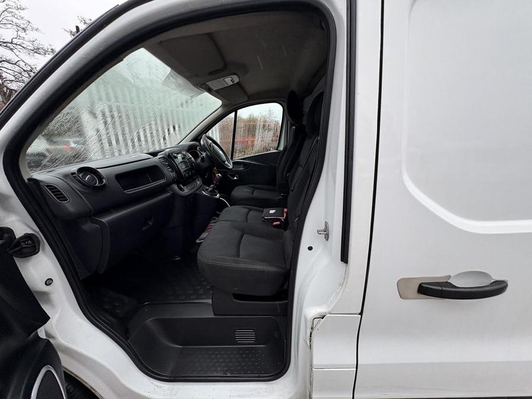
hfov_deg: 102.1
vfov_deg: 85.7
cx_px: 266
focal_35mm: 14
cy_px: 200
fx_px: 215
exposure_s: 1/99
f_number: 2.2
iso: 100
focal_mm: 2.22
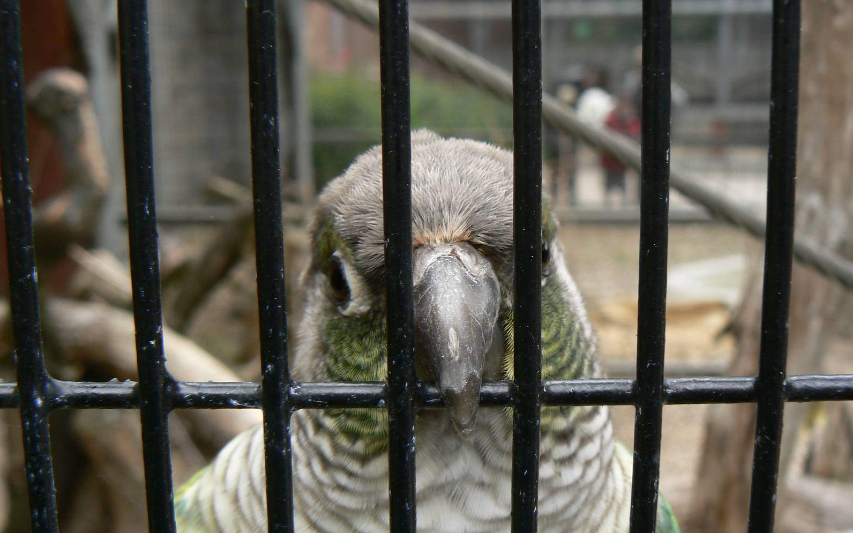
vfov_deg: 26.3
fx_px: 1139
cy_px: 268
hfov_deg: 41.1
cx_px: 426
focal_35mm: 49
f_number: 5
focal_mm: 7.6
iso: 100
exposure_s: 1/100
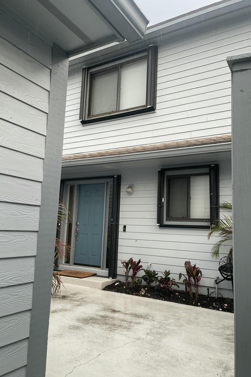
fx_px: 293
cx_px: 124
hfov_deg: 46.4
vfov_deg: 65.5
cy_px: 185
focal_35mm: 28
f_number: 1.6
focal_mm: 4.2
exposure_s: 1/121
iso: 50
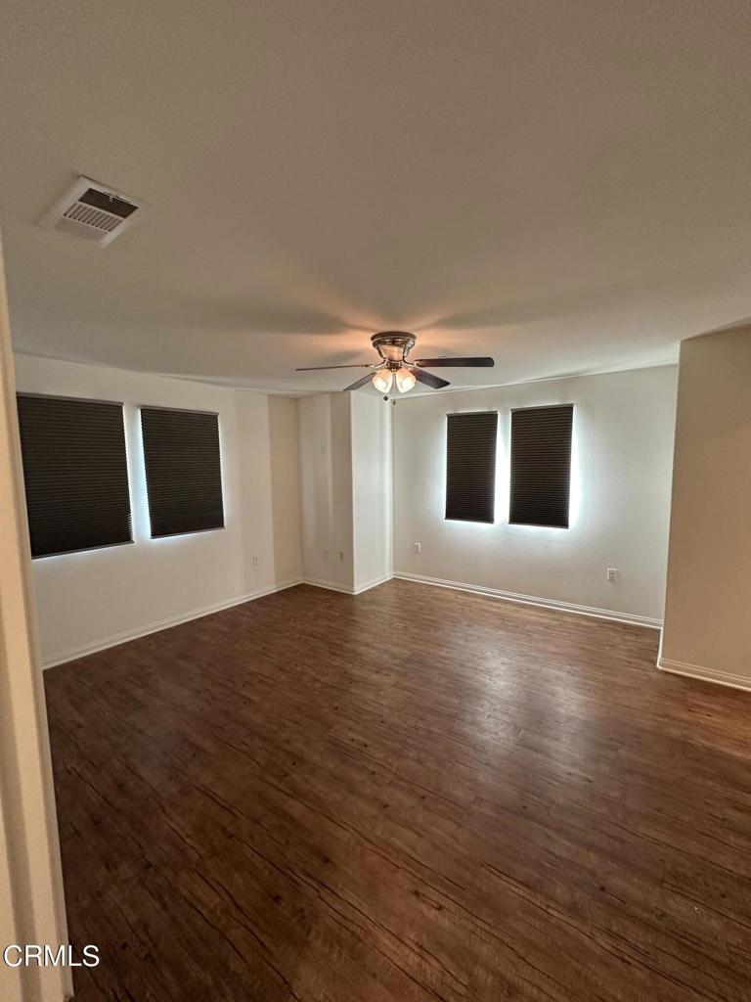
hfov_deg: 85.7
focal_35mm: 14
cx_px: 376
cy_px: 501
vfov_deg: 102.1
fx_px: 405
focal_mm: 2.22
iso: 200
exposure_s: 1/60
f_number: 2.2
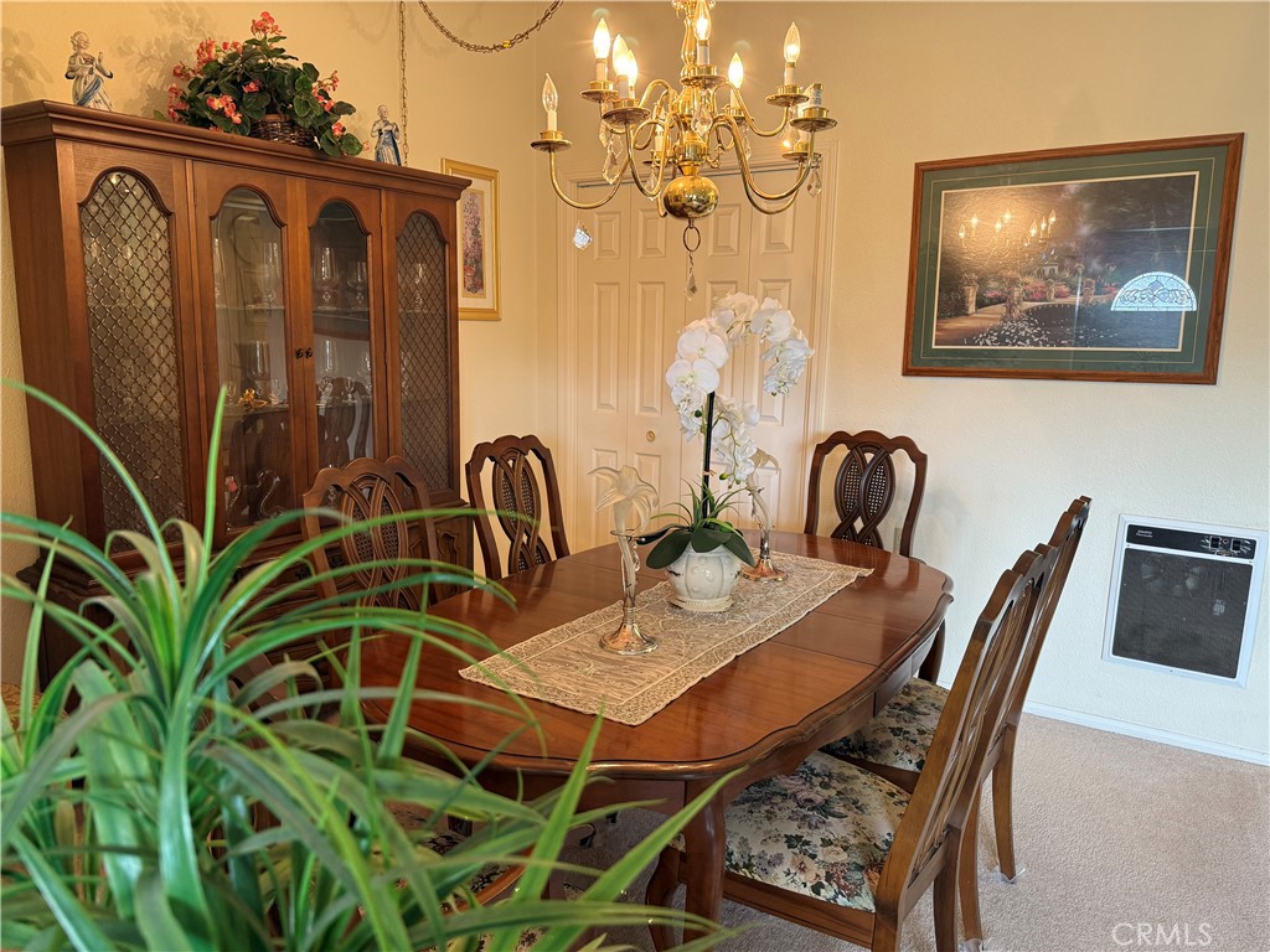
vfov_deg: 56.8
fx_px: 881
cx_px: 635
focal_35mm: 24
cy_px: 476
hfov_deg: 71.6
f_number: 1.78
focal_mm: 6.76
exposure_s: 1/60
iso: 160
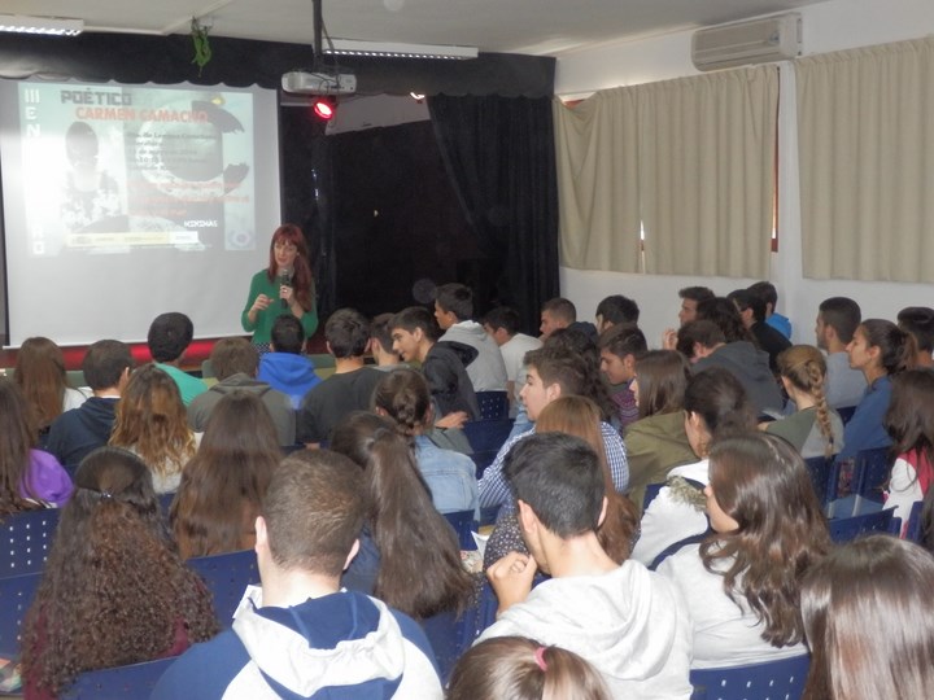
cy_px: 350
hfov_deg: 42.1
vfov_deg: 32.2
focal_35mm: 45
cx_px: 467
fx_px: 1214
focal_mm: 8
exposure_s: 1/40
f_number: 3.8
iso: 640
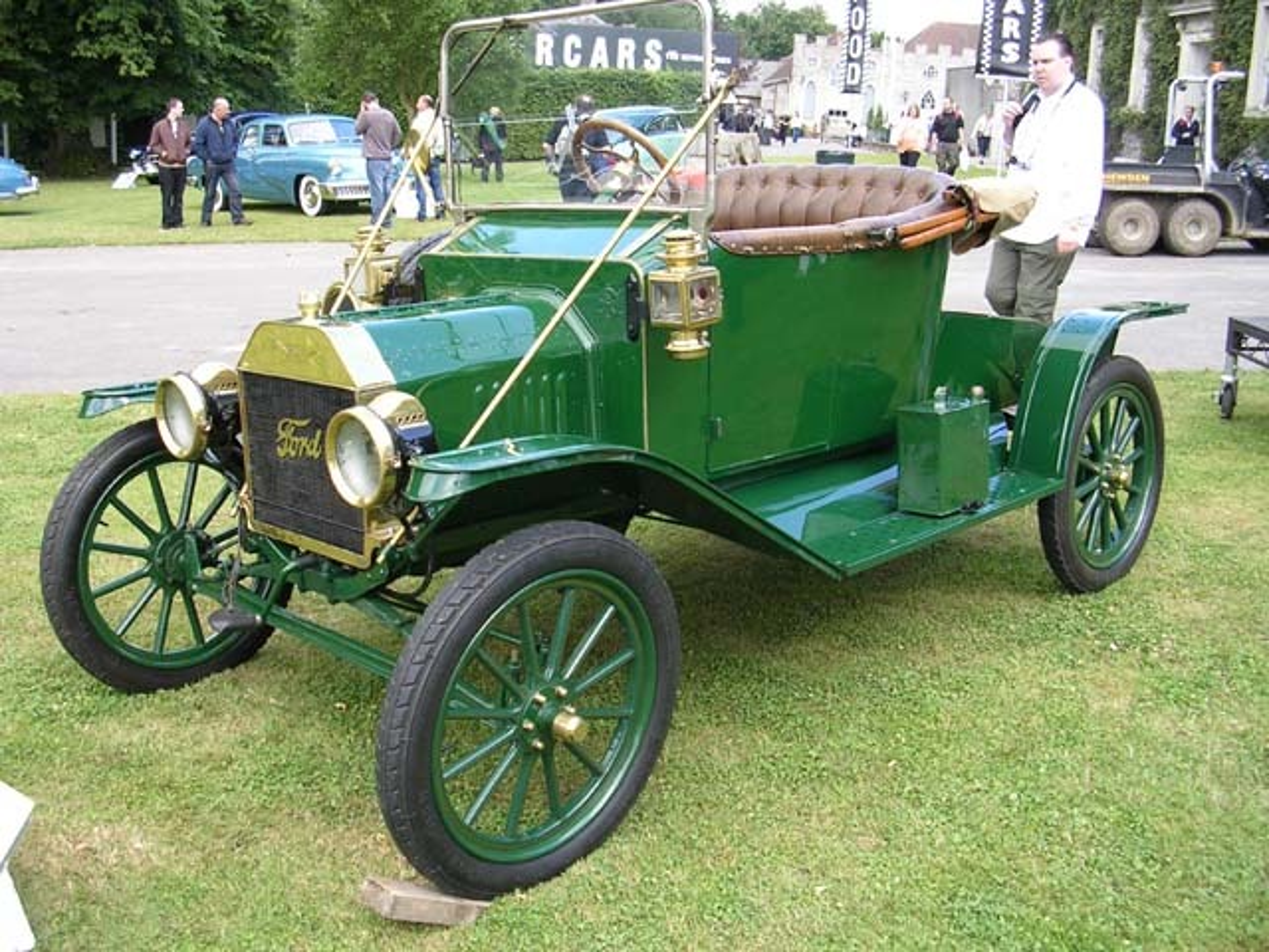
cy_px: 476
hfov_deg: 49.0
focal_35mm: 38
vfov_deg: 37.7
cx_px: 634
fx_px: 1393
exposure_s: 1/99
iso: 50
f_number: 2.8
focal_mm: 5.8
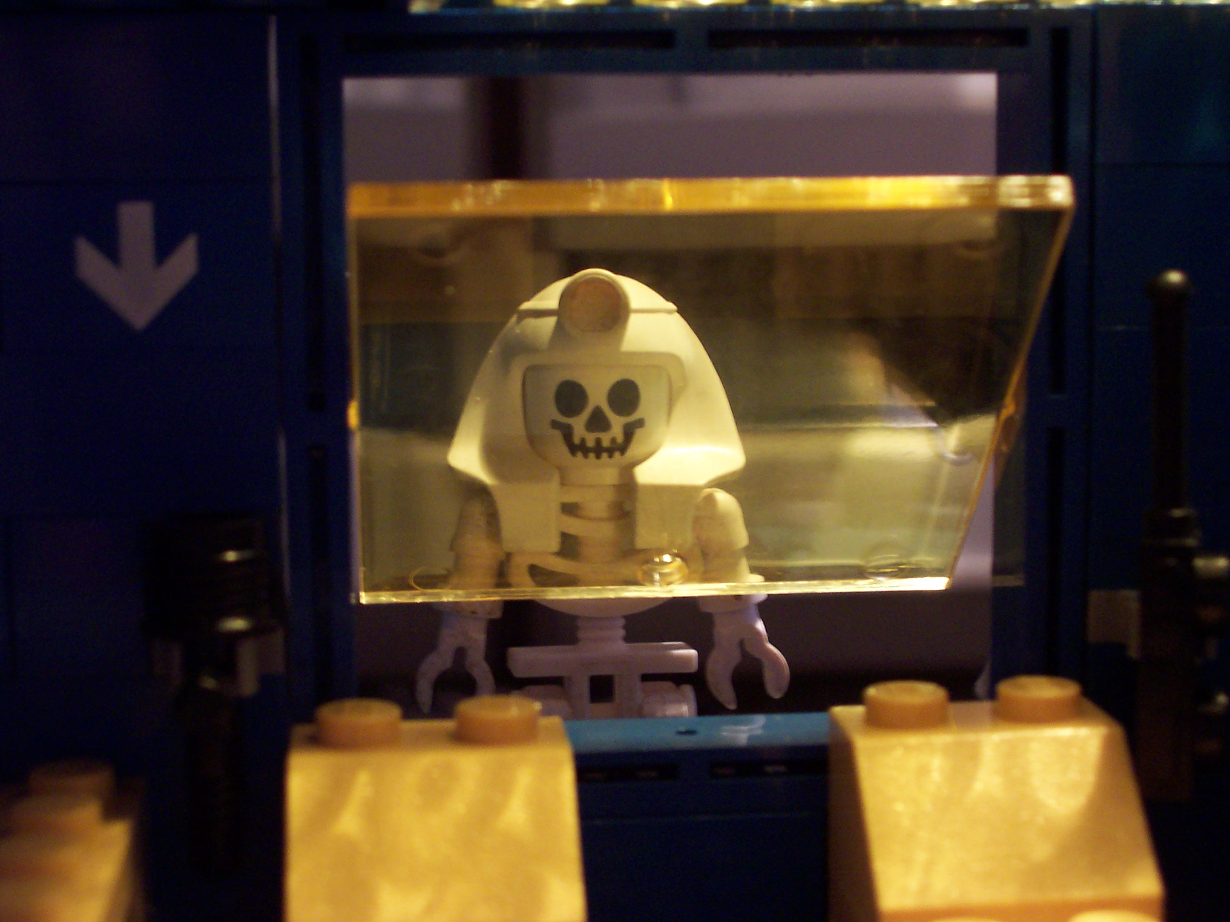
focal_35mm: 71
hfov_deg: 27.4
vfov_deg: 20.7
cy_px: 461
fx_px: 2523
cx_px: 615
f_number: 4
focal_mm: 10.8
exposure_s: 1/8
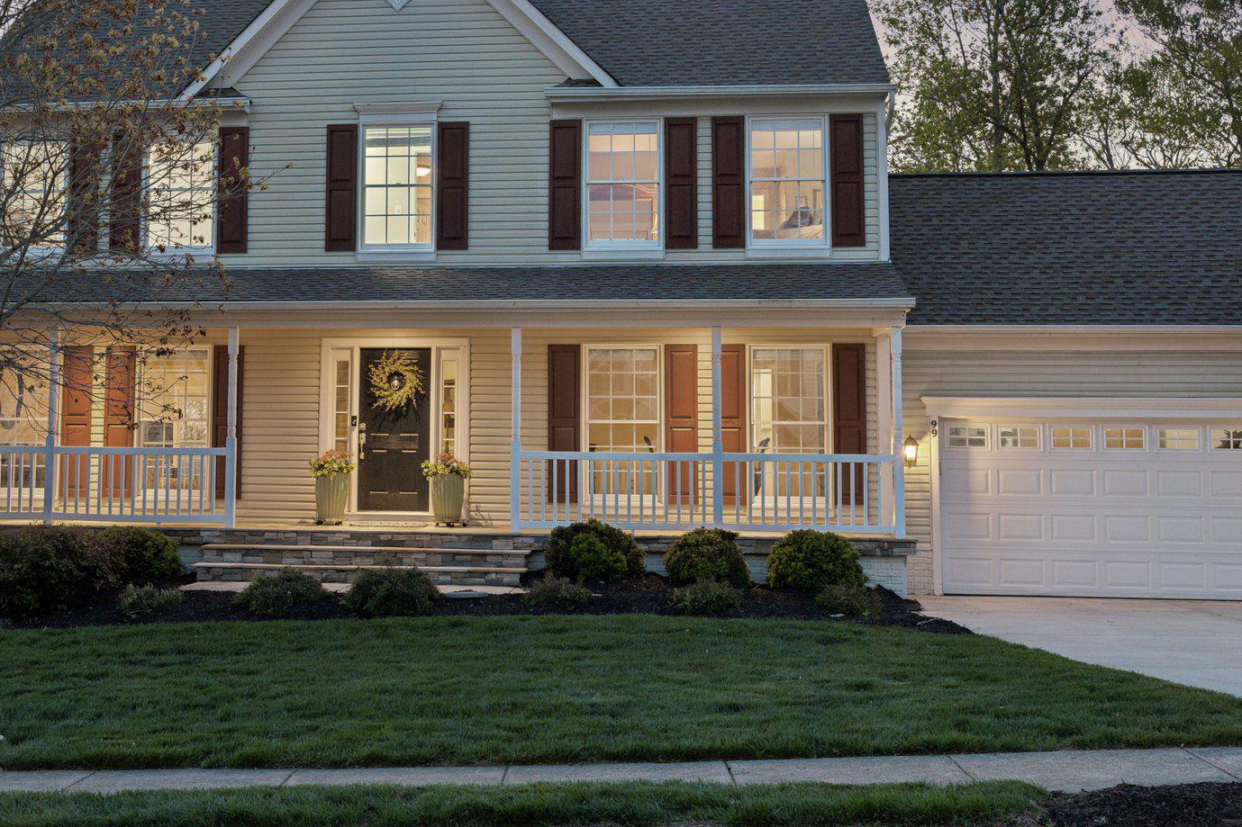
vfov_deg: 26.9
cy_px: 258
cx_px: 585
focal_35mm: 50
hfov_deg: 39.8
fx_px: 1716
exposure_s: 1/2.5
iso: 125
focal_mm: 33.5
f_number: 6.3
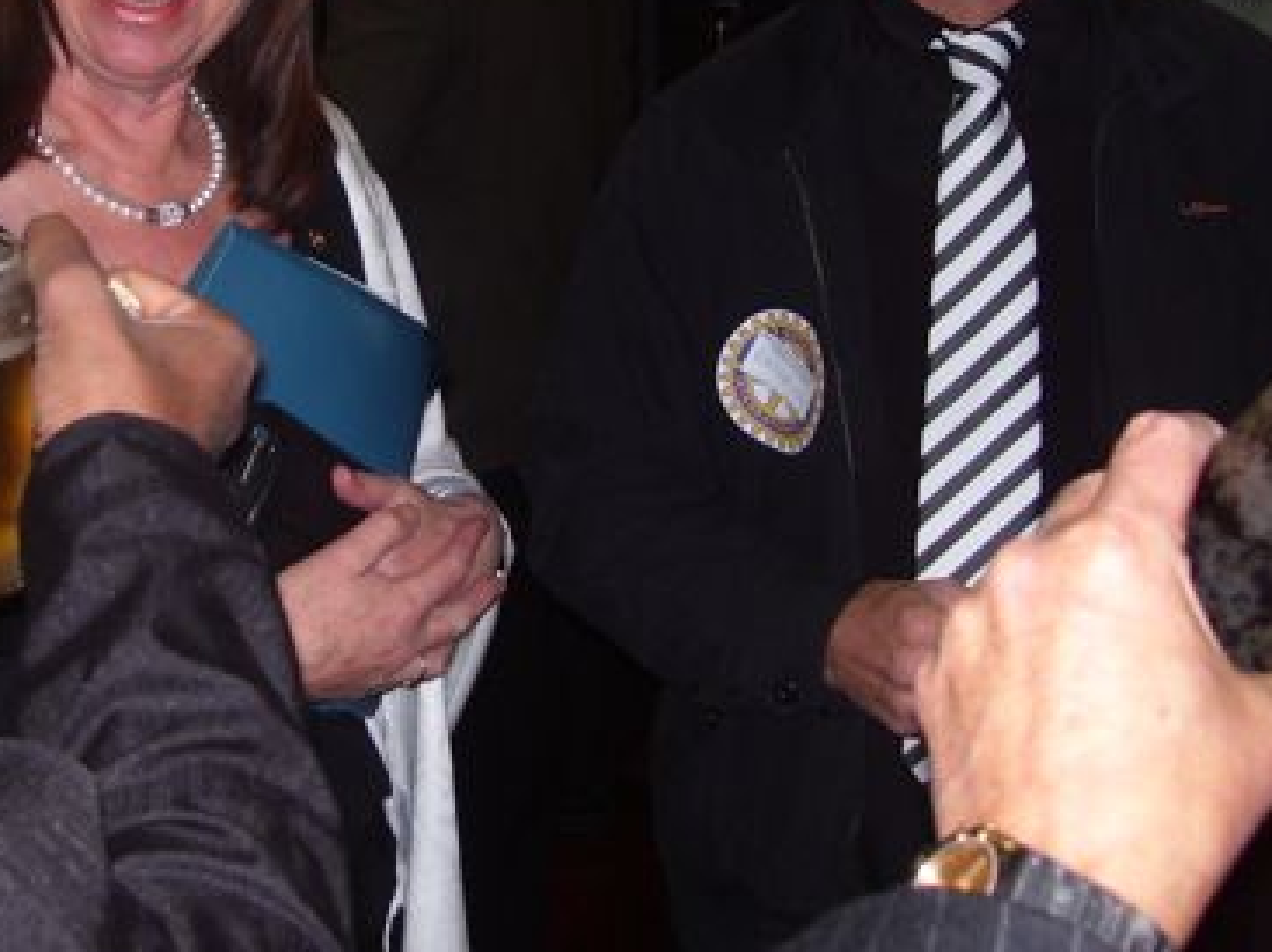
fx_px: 2313
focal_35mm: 63
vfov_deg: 22.9
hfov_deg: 30.6
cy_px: 174
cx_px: 476
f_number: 2.7
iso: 80
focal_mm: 6
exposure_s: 1/60
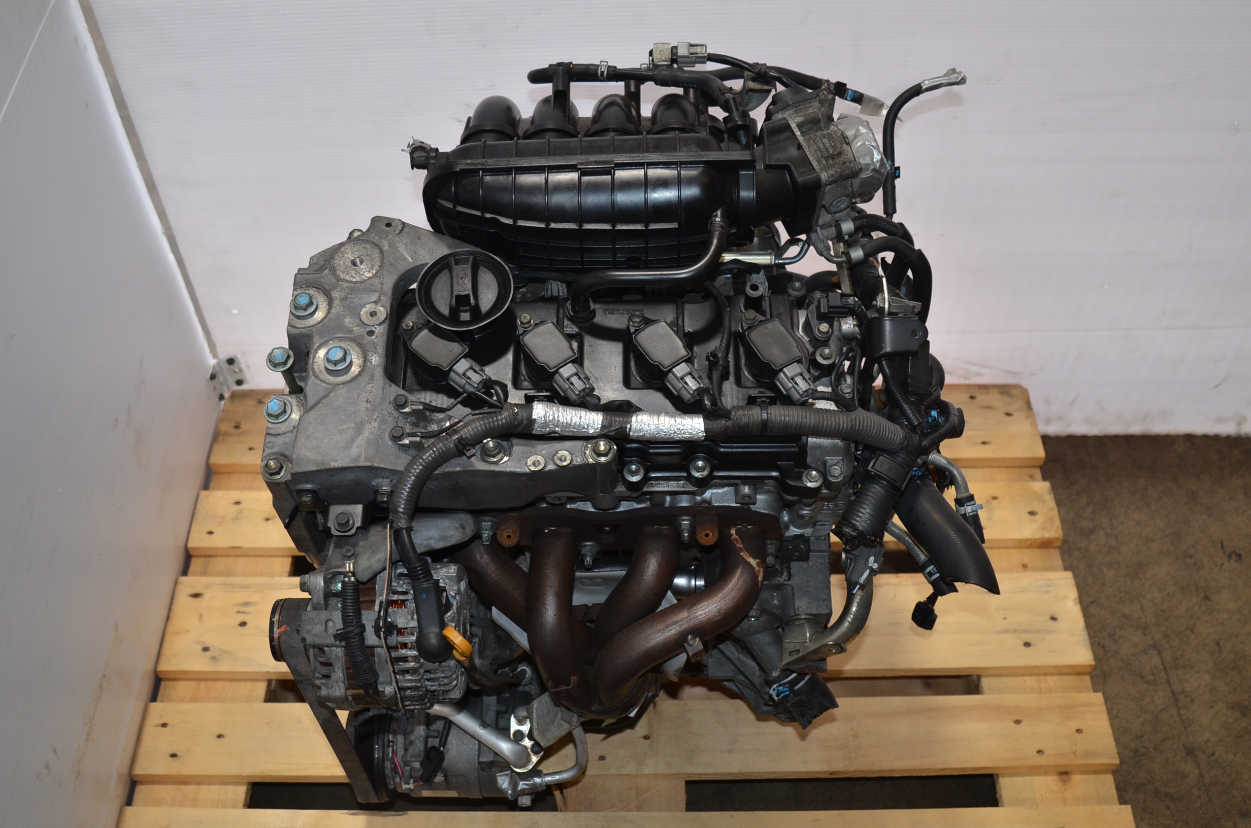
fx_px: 1248
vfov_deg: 36.7
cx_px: 626
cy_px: 414
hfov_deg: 53.2
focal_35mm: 36
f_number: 3.5
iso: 400
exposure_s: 1/125
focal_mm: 24
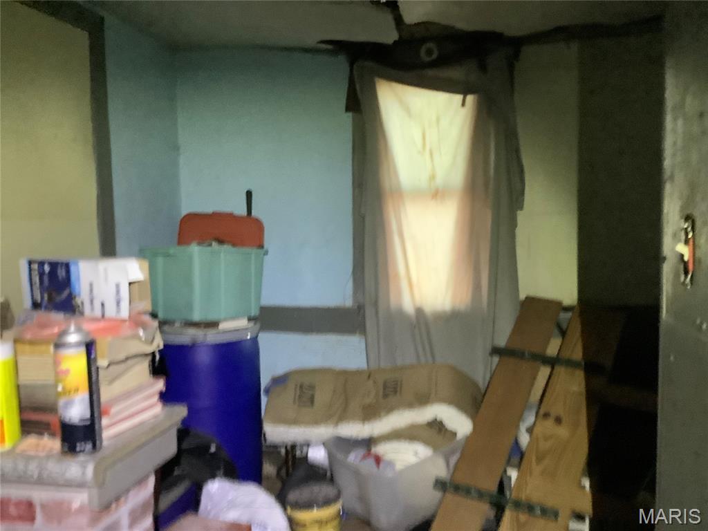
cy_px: 266
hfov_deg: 58.4
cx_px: 354
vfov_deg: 45.4
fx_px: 634
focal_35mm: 31
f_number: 2.4
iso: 640
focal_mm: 3.3
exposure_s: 1/30
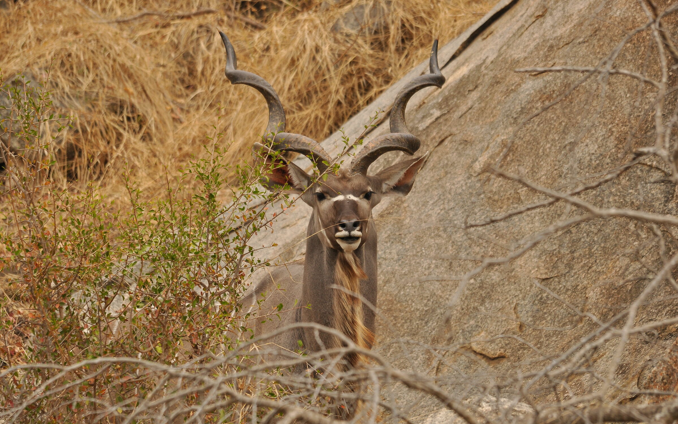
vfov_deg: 2.6
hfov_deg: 4.2
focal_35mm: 505
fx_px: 9331
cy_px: 210
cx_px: 339
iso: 200
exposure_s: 1/500
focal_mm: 330
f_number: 5.6
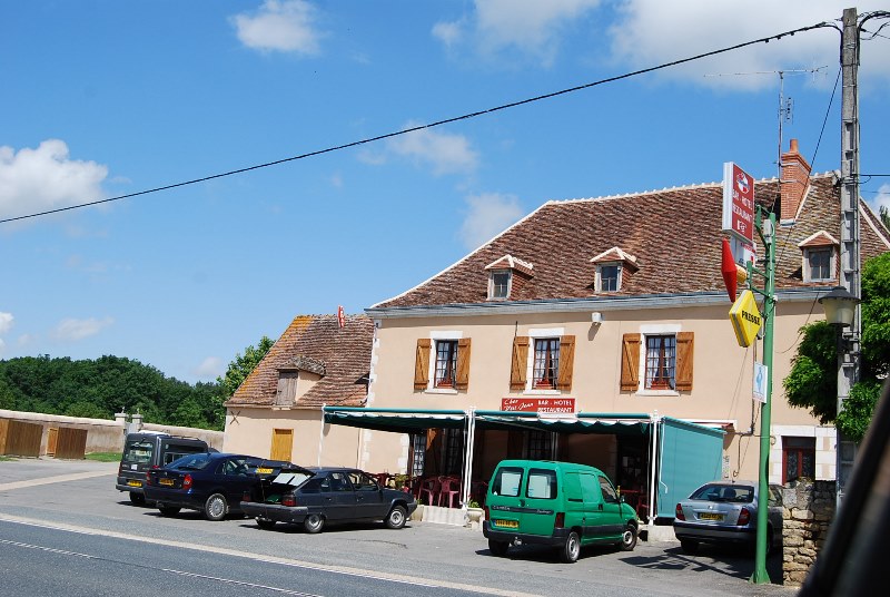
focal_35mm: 42
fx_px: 1040
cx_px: 445
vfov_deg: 32.0
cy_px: 298
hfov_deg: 46.3
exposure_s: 1/250
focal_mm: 28
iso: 100
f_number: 8
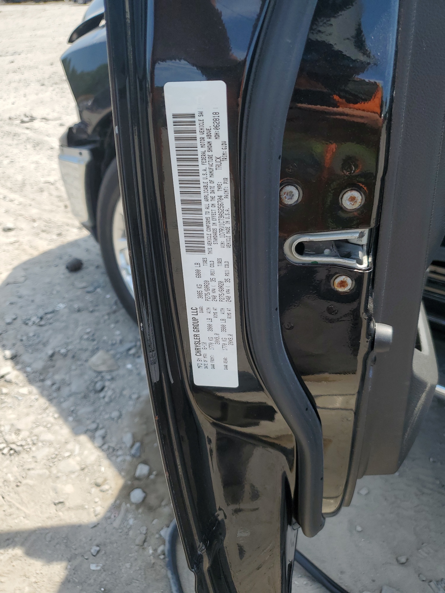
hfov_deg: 53.1
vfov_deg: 67.3
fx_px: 446
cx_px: 222
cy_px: 296
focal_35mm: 26
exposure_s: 1/1111
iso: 50
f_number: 1.5
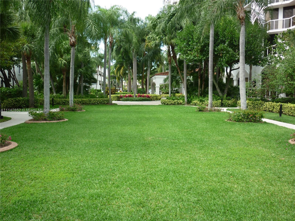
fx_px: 281
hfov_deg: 55.4
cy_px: 110
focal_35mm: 33
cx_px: 148
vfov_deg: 42.9
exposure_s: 1/400
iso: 80
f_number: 2.8
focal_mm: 5.5
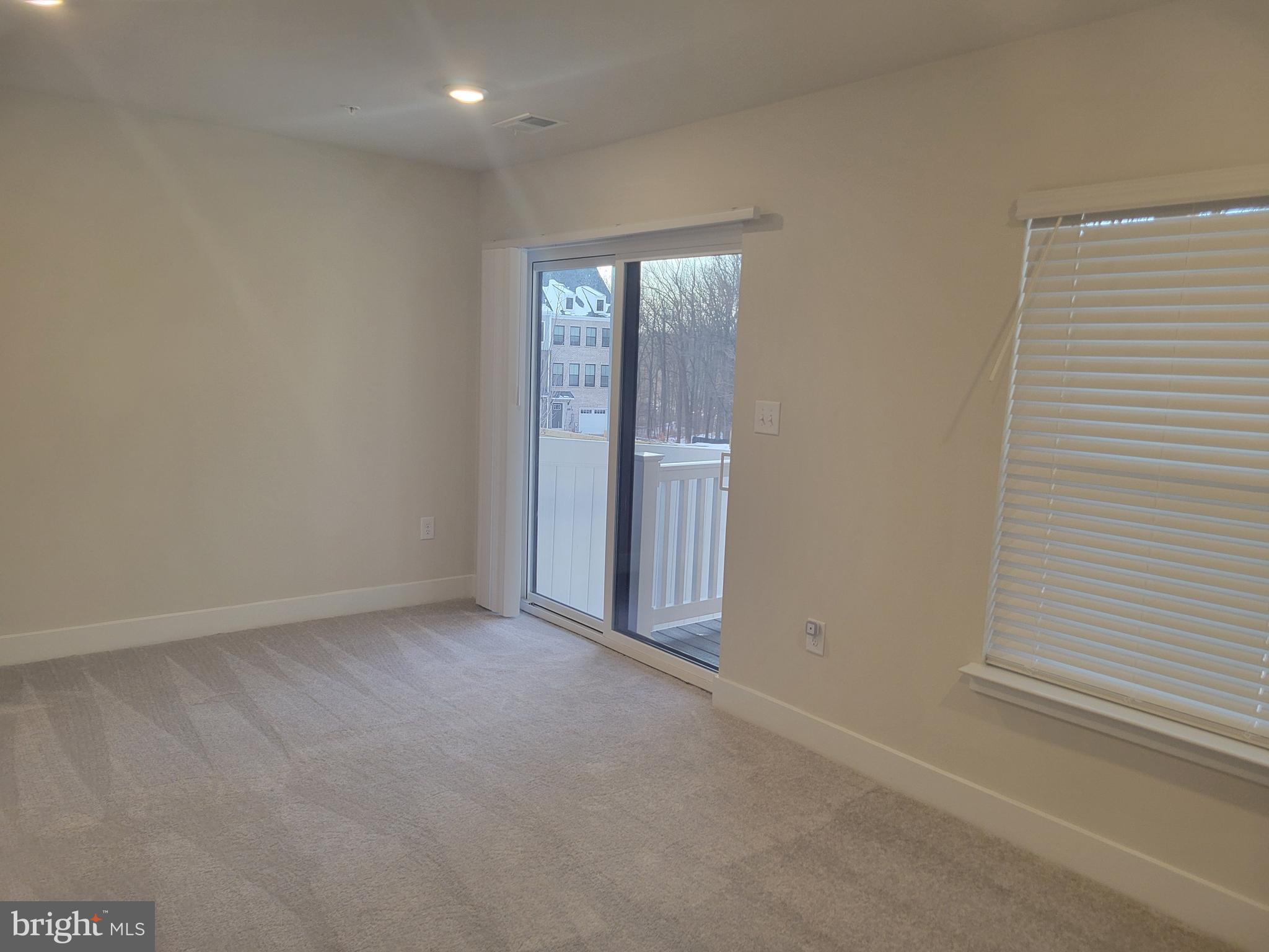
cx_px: 634
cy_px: 476
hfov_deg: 67.3
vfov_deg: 53.1
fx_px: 953
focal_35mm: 26
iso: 160
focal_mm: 5.4
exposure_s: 1/120
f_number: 1.8
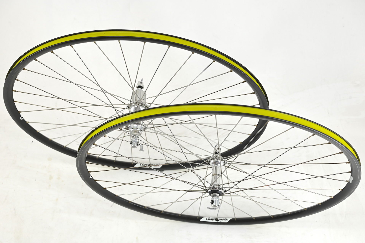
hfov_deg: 36.9
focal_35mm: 54
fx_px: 547
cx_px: 182
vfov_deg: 25.0
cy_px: 122
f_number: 8
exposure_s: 1/30
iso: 180
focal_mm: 54
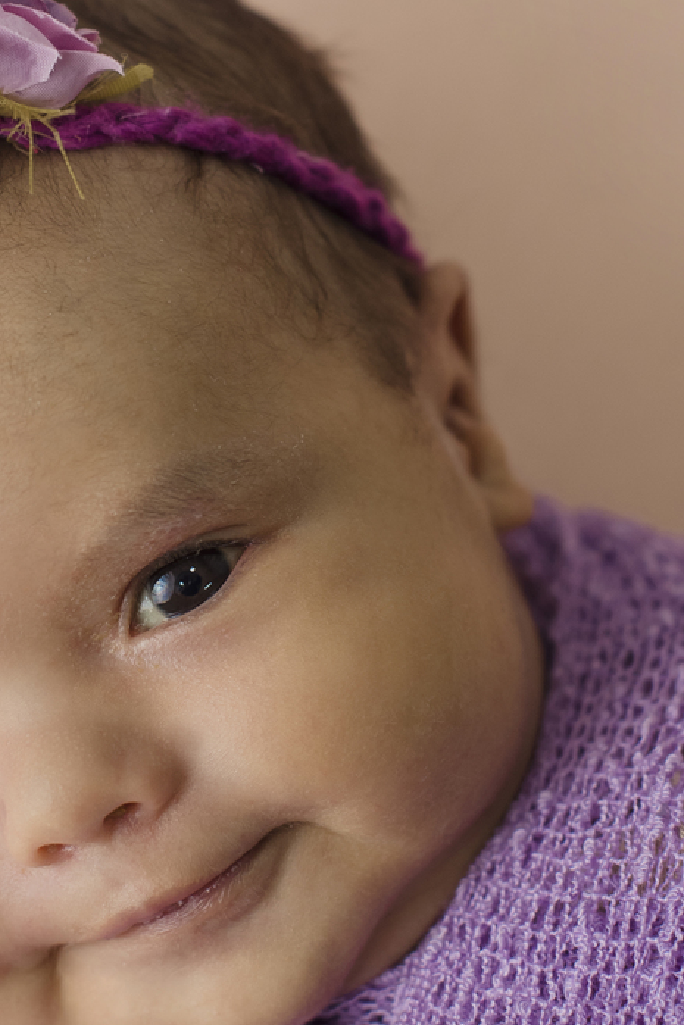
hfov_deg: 10.6
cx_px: 200
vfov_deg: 15.8
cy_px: 251
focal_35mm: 129
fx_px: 3674
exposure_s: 1/200
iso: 320
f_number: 3.2
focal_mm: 50
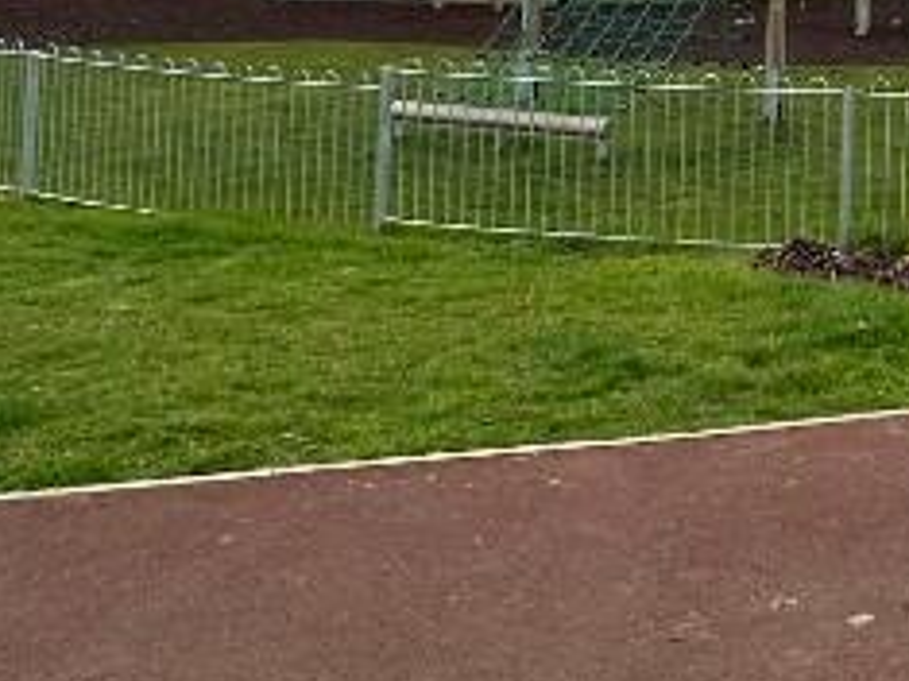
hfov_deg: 26.4
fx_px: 1601
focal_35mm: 61
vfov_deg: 21.5
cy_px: -224
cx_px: 1215
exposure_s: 1/1276
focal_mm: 2.22
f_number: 2.2
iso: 50
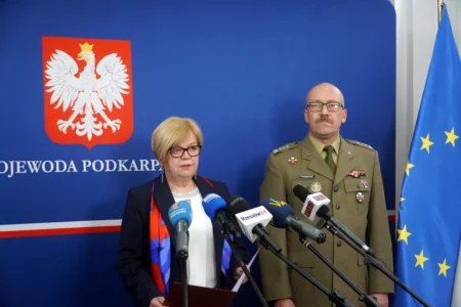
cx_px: 230
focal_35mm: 60
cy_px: 154
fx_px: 768
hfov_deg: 33.4
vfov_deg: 22.6
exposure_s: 1/160
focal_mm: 40
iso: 2000
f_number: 4
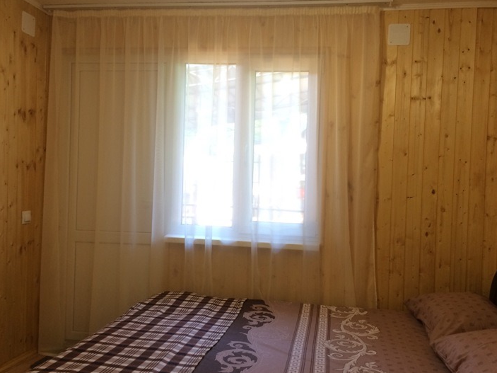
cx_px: 269
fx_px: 474
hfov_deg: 55.3
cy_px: 194
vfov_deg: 42.9
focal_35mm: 33
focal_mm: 4.15
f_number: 2.2
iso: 100
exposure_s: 1/33
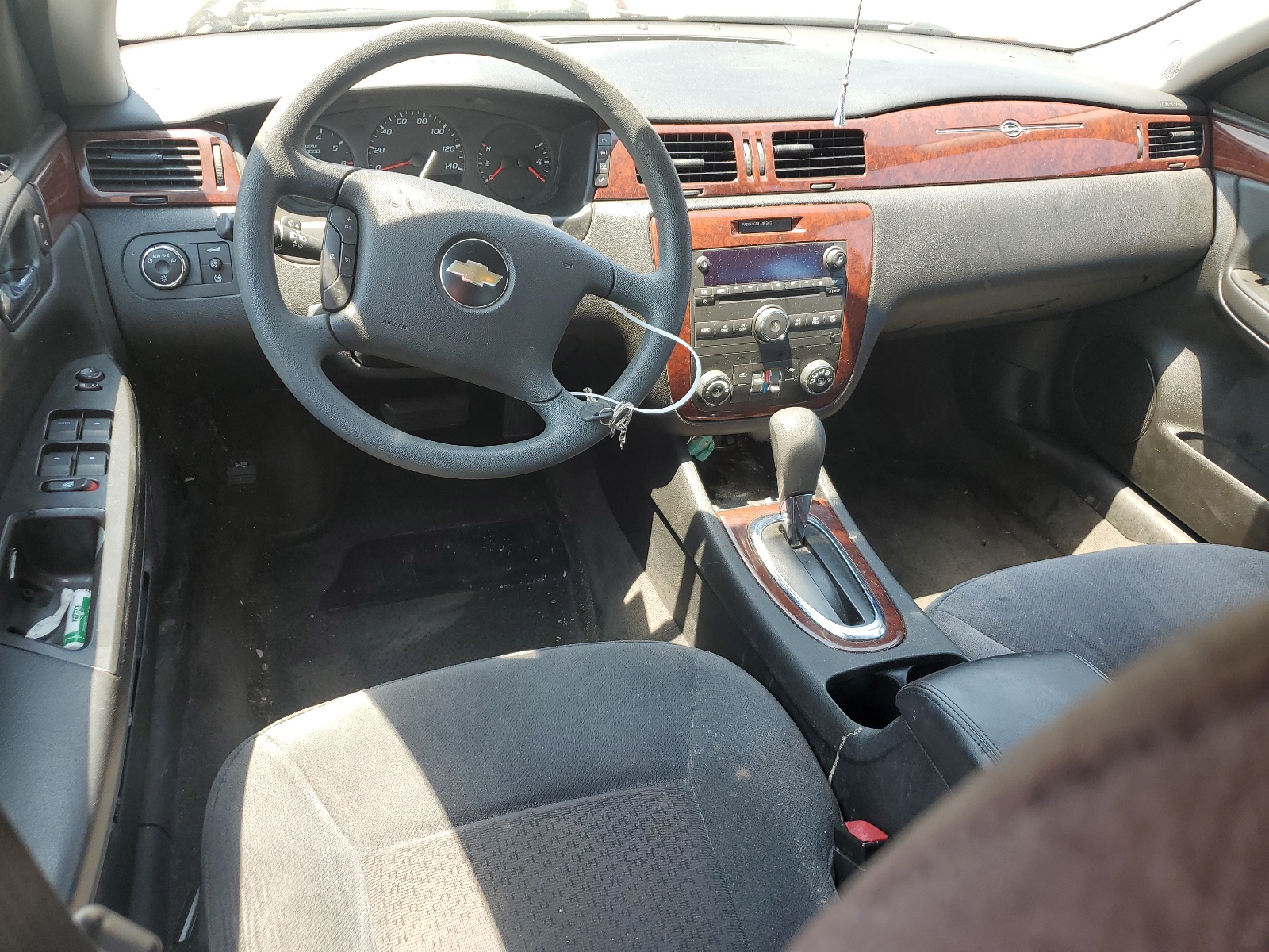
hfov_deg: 67.3
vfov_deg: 53.1
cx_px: 634
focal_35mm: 26
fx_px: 953
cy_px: 476
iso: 50
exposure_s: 1/213
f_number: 1.5
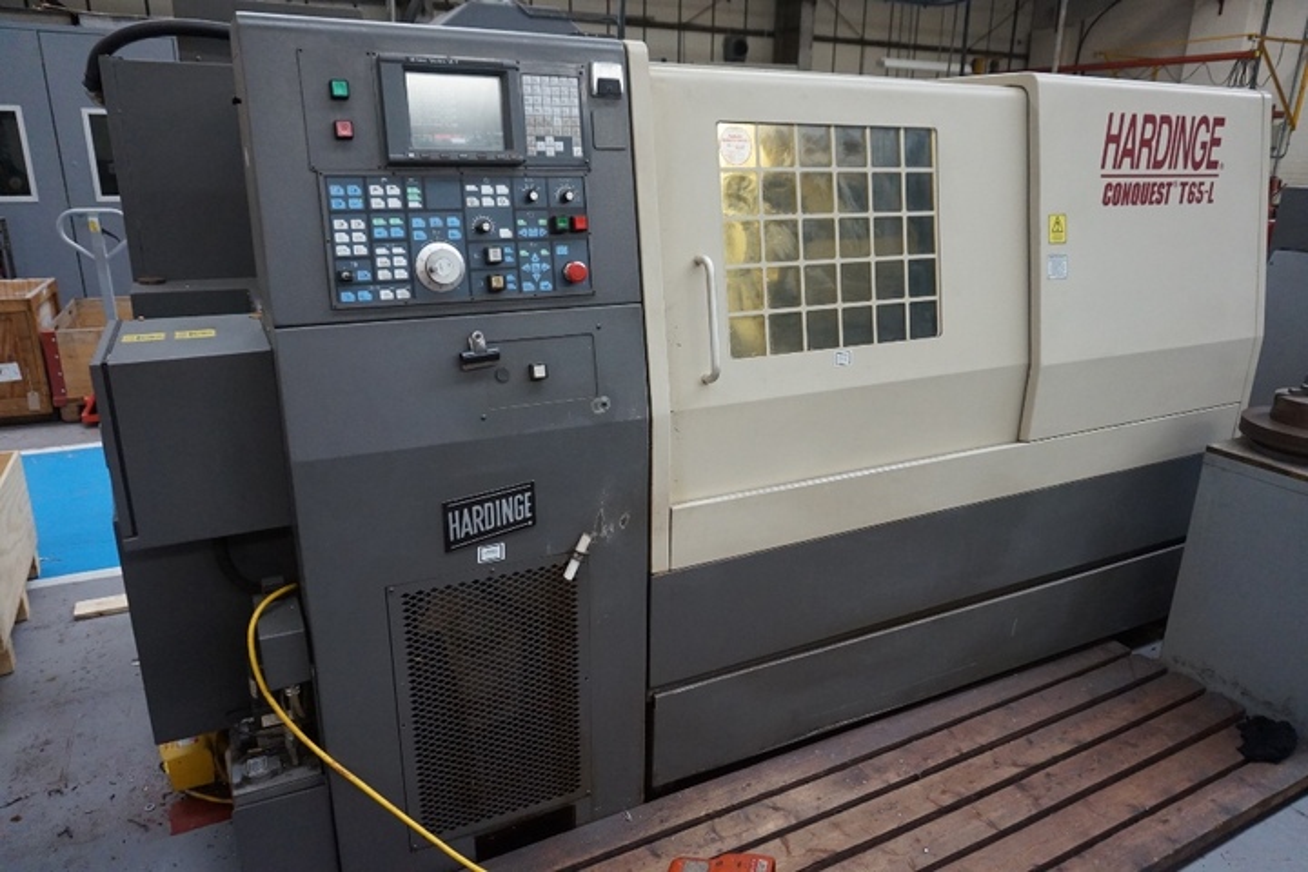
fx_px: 872
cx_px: 654
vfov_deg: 53.1
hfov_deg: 73.7
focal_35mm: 24
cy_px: 436
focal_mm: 16
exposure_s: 1/160
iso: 2000
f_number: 3.5
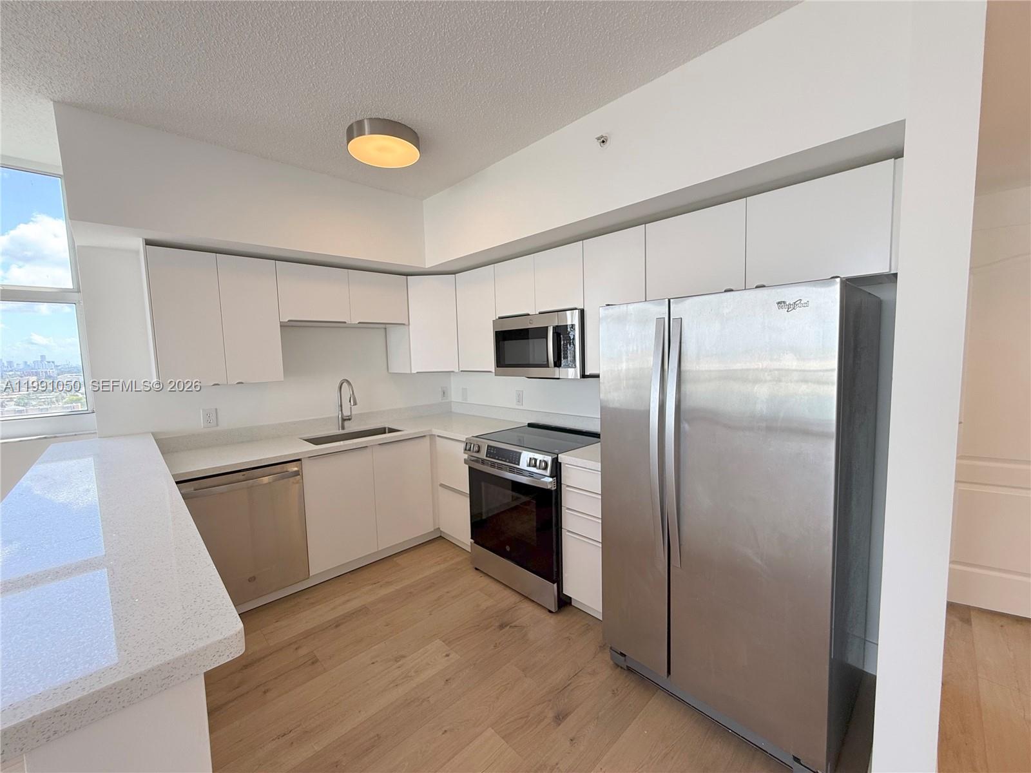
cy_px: 386
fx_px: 417
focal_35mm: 14
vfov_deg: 85.7
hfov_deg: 102.1
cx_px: 516
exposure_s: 1/120
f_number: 2.2
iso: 64
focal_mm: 2.22
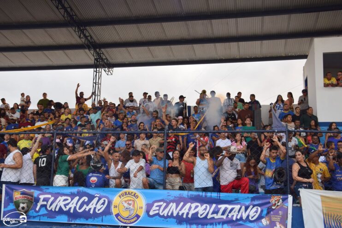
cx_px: 171
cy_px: 114
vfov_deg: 28.1
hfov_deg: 41.1
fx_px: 456
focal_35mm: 48
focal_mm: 32
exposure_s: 1/160
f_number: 6.3
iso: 400
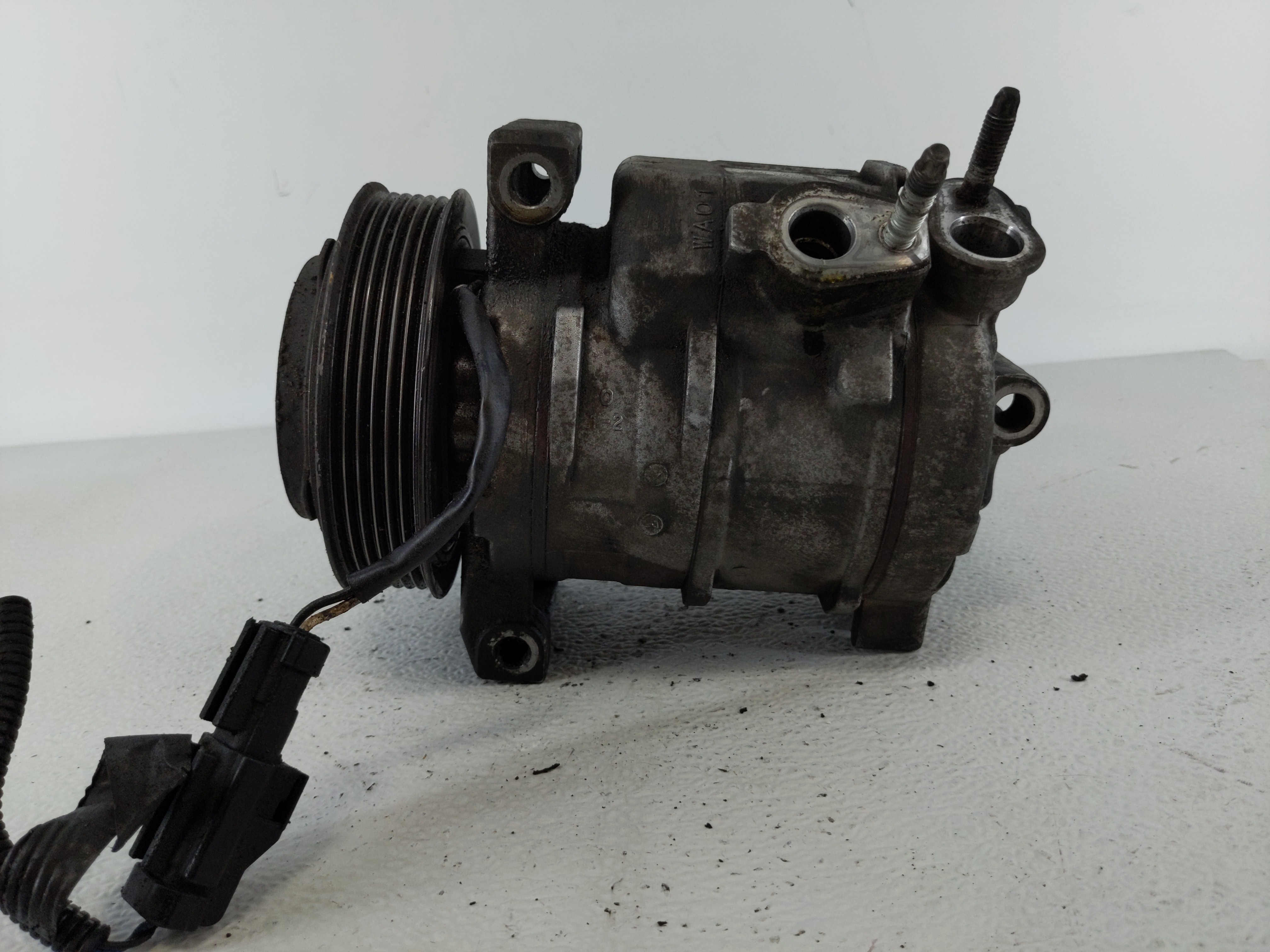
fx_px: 917
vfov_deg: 54.9
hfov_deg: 69.4
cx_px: 635
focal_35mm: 25
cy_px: 476
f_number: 1.73
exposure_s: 1/149
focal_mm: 4.38
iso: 60
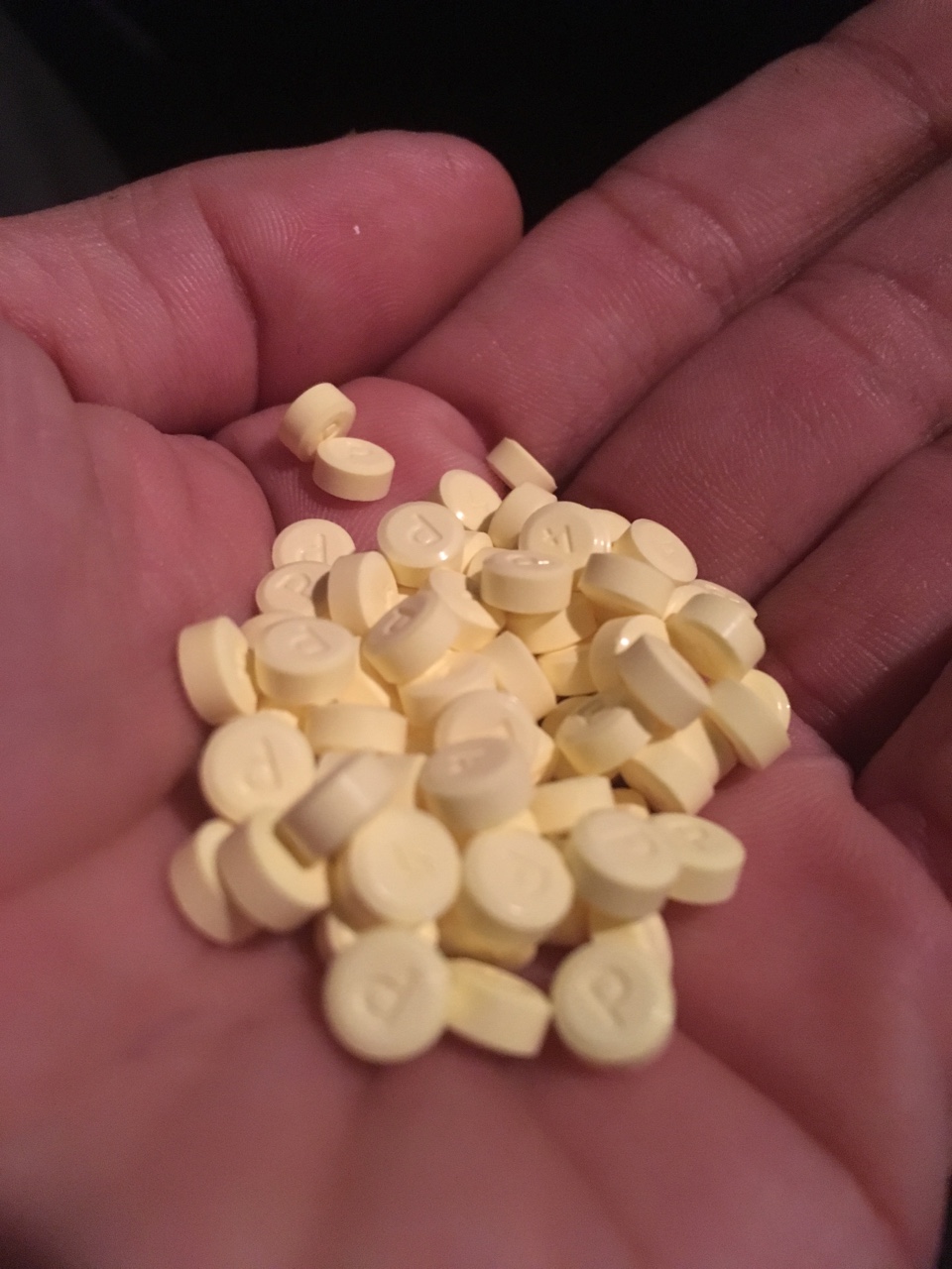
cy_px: 634
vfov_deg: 61.7
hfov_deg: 48.2
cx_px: 476
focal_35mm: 29
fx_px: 1063
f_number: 2.2
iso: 250
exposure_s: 1/15
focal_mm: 4.15
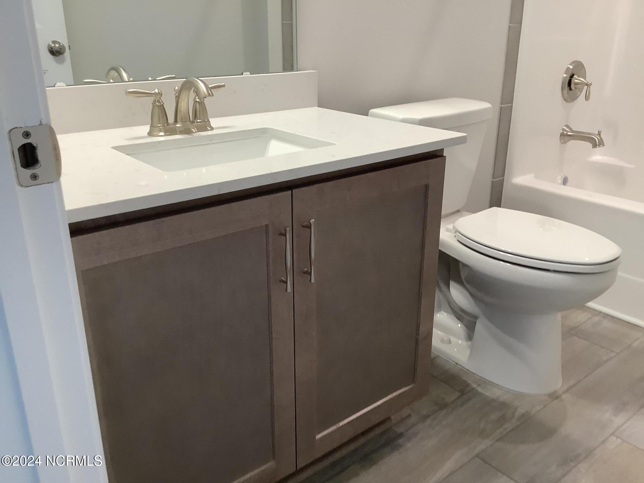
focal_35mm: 31
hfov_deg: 58.4
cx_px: 322
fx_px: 577
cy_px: 242
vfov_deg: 45.4
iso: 125
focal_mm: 3.3
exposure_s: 1/60
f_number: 2.4
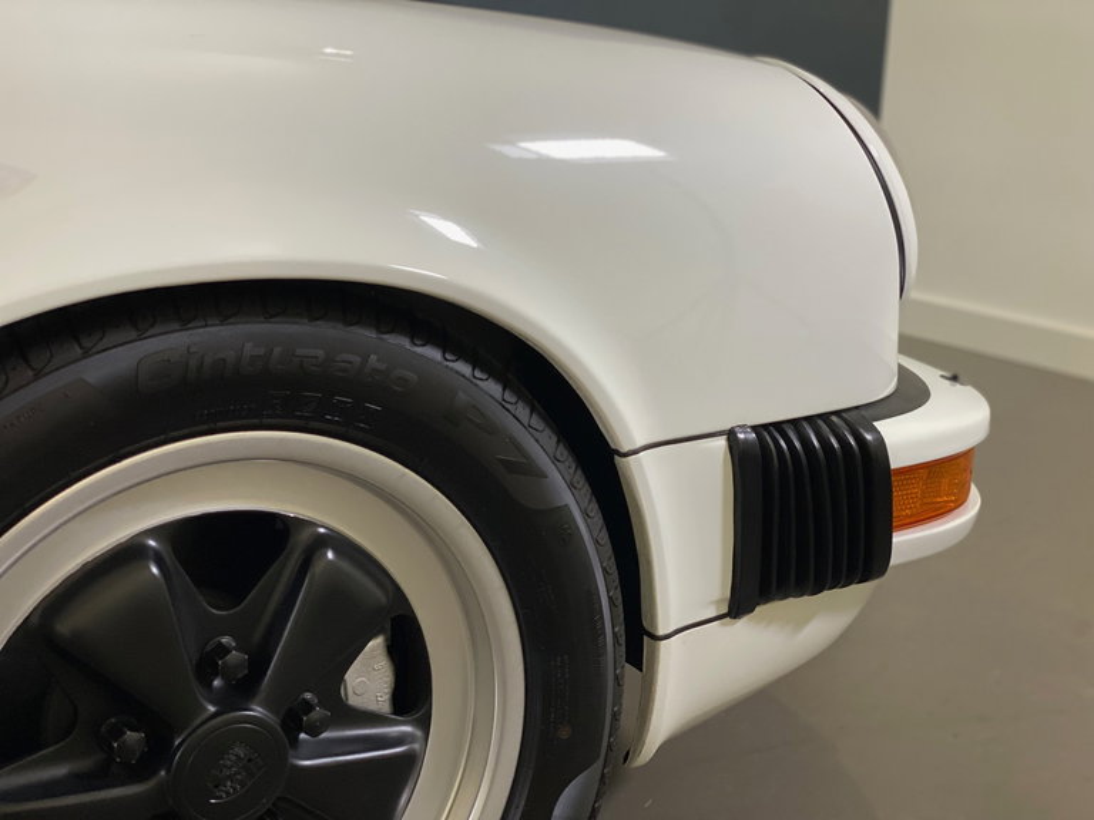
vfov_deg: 28.0
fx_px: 1643
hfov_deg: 36.8
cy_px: 410
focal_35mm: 52
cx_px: 547
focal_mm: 6
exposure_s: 1/40
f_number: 2
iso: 200
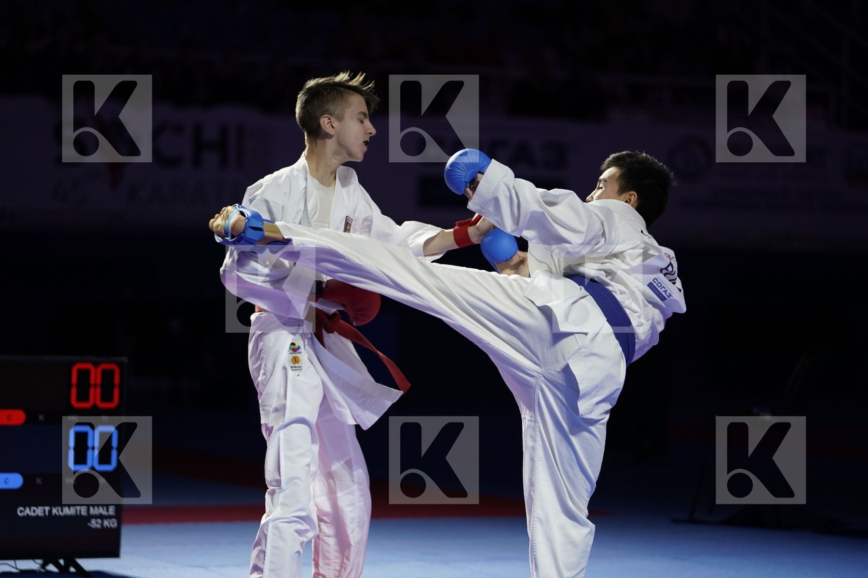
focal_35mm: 144
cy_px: 289
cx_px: 434
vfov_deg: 9.5
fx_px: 3472
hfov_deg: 14.3
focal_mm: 144
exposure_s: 1/1000
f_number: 2.8
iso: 1600
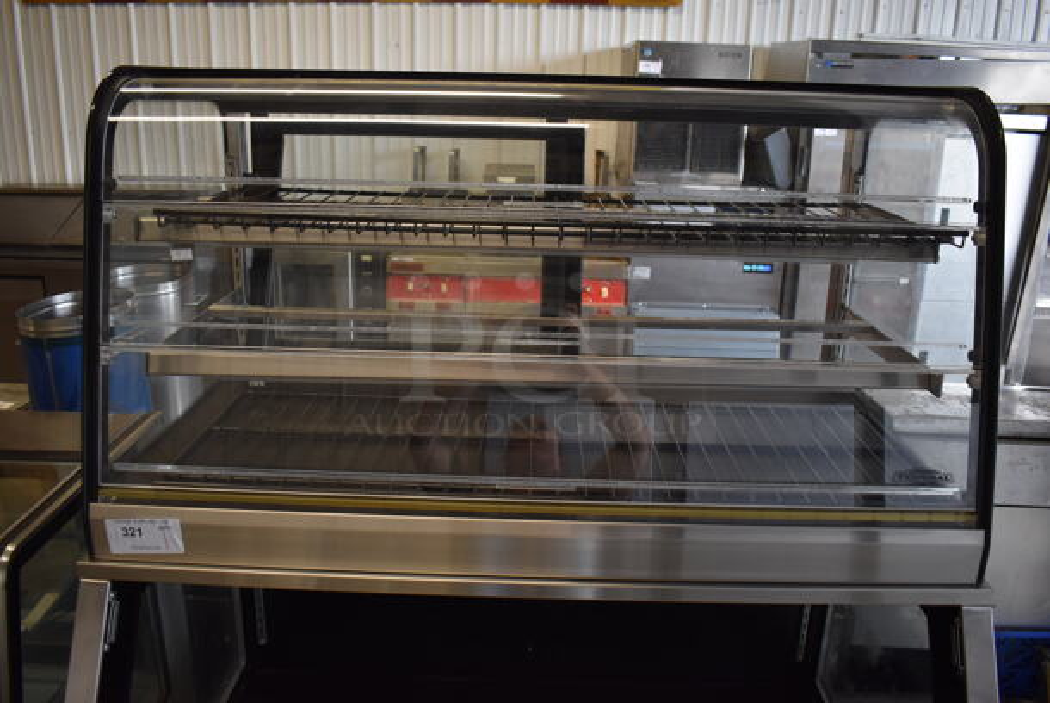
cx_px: 525
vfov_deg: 43.7
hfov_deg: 61.9
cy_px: 352
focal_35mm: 30
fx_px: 876
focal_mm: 20
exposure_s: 1/125
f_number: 3.5
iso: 900
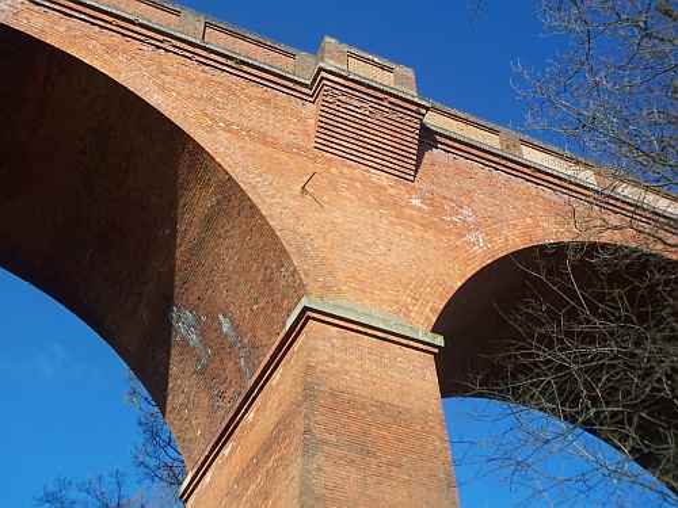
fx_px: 960
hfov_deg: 38.9
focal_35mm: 49
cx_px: 339
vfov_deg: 29.7
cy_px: 254
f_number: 4
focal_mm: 8
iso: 64
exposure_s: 1/400
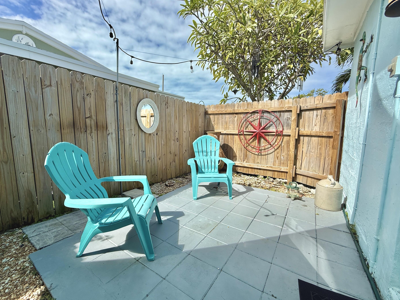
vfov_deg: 81.7
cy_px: 148
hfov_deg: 98.1
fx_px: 173
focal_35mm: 15
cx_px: 195
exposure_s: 1/1961
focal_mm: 2.22
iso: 50
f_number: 2.2
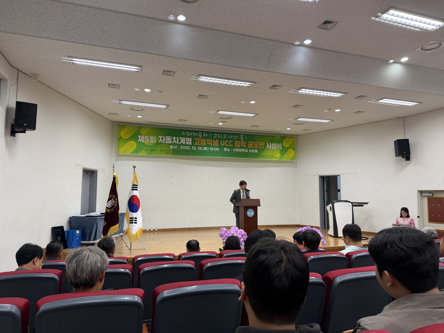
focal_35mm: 24
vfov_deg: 56.8
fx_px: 308
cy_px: 166
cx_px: 222
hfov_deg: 71.6
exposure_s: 1/120
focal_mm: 6.76
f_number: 1.78
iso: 200
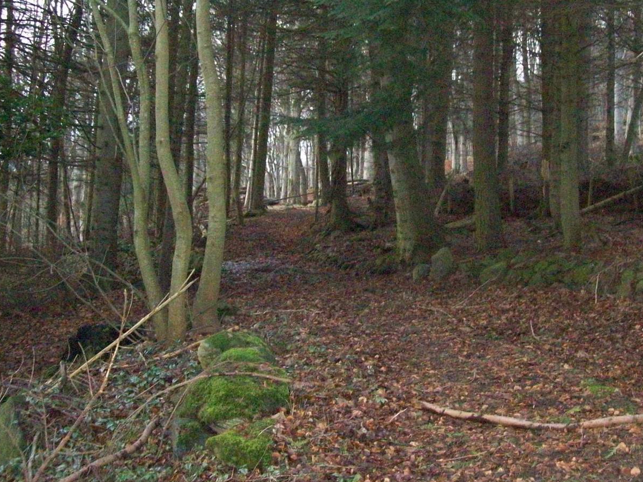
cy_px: 193
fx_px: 892
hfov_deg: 39.6
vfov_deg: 30.2
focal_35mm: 48
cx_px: 370
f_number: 2.7
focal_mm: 6
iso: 800
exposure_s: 1/128
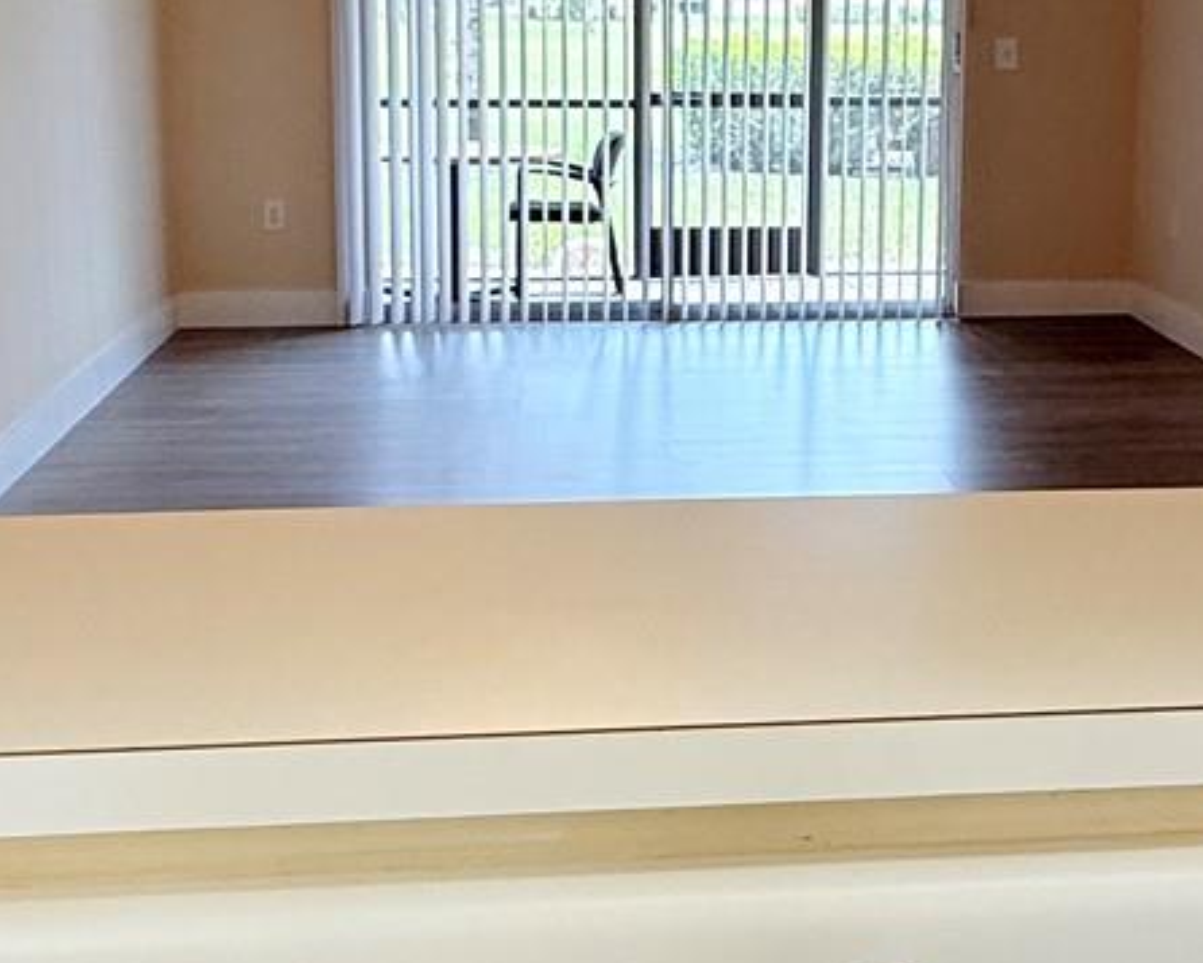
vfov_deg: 30.3
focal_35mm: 49
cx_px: 766
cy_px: 227
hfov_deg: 37.8
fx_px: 1745
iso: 160
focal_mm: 2.22
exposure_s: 1/120
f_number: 2.2
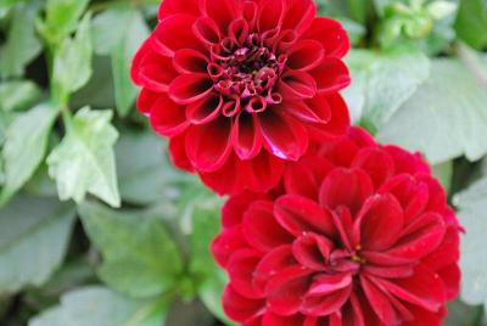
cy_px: 163
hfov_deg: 27.0
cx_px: 244
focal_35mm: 75
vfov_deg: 18.2
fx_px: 1016
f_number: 5.6
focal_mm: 50
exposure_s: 1/30
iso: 400
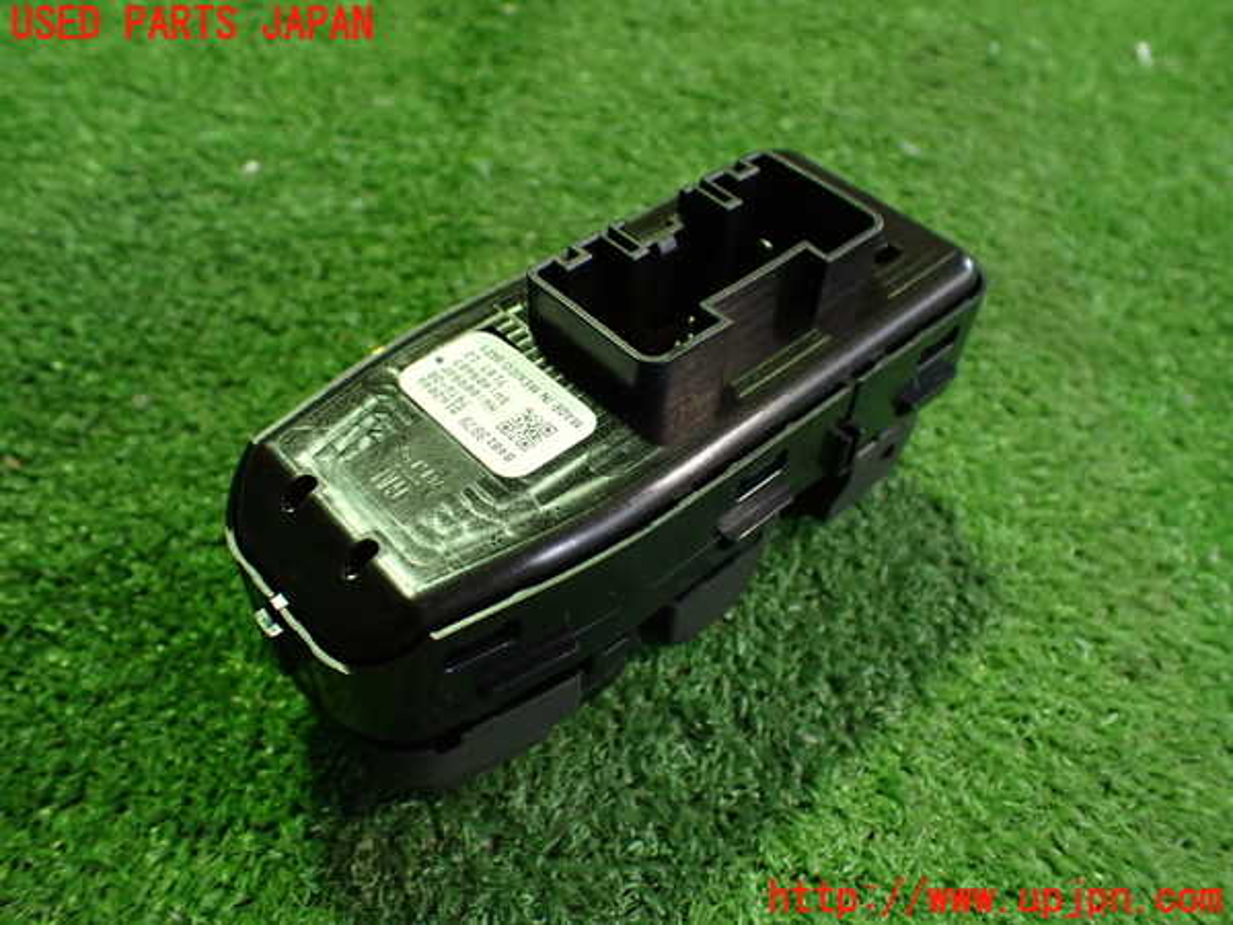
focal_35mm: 30
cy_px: 462
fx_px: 1069
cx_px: 616
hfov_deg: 60.0
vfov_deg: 46.8
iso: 800
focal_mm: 5.4
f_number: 2.3
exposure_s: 1/50
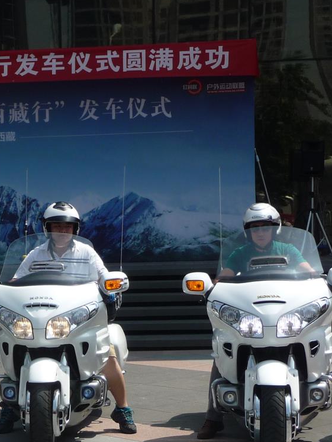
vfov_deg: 21.2
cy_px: 319
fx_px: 1176
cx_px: 20
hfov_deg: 15.8
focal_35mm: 92
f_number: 4
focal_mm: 7.1
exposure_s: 1/800
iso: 100
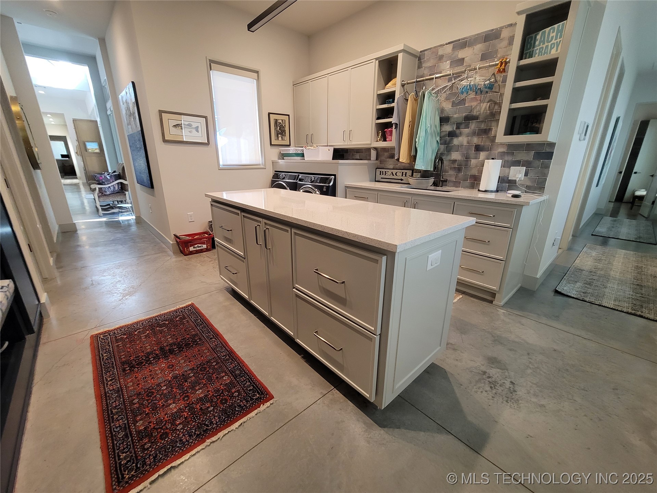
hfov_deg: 106.2
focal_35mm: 13
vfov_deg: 89.9
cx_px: 328
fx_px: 247
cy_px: 246
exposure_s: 1/60
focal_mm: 2.2
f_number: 2.2
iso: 250
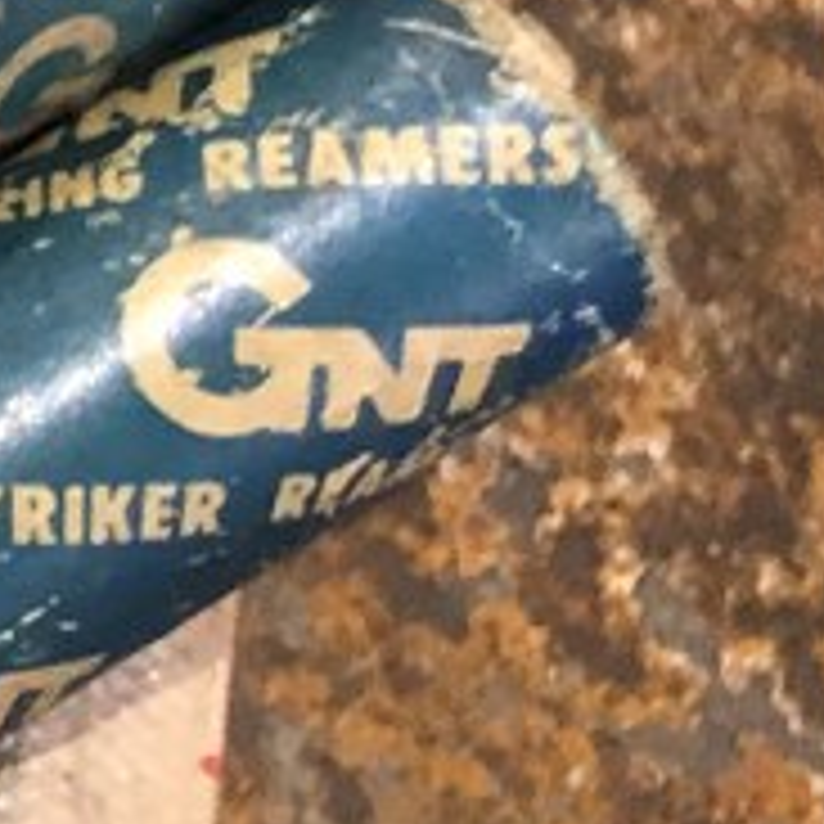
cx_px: -1711
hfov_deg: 8.4
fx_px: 4659
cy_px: 5
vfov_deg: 10.0
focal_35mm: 173
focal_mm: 3.99
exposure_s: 1/15
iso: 100
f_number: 1.8
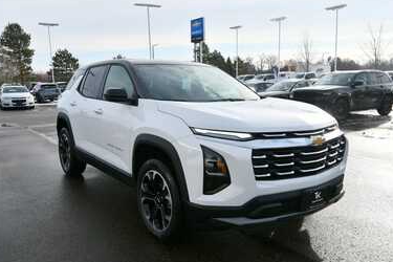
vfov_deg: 41.1
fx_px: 349
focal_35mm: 32
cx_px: 196
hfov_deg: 58.7
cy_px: 133
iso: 100
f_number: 8
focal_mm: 20
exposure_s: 1/250
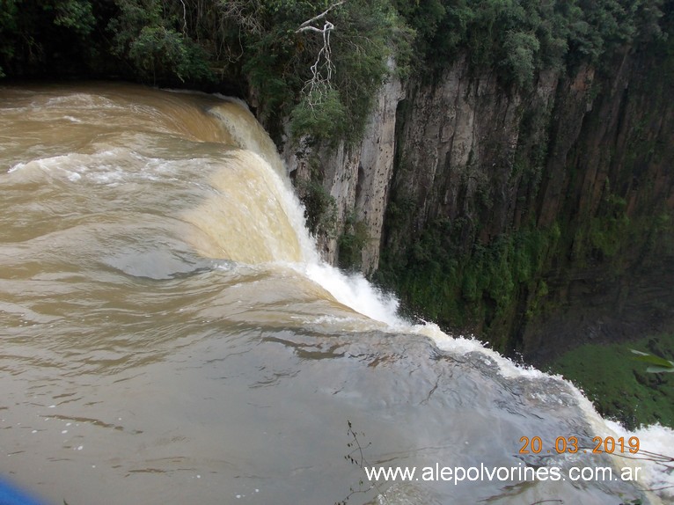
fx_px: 545
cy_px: 252
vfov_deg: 49.7
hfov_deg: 63.5
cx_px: 337
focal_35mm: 28
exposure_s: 1/125
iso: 80
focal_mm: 4
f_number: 2.7
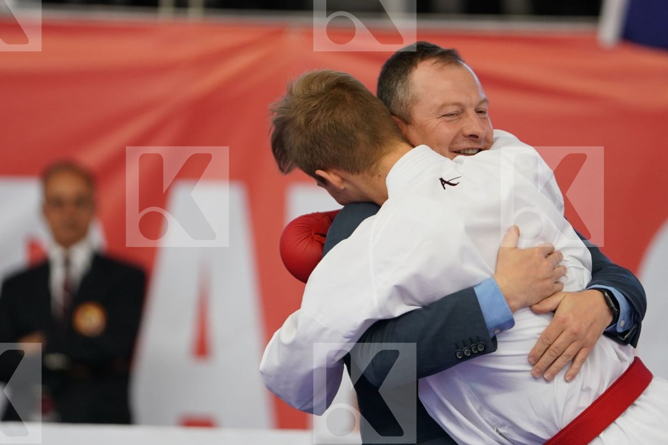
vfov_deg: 4.7
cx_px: 365
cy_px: 197
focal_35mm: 295
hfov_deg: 7.0
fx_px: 5473
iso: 1600
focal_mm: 198
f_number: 2.8
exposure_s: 1/1000
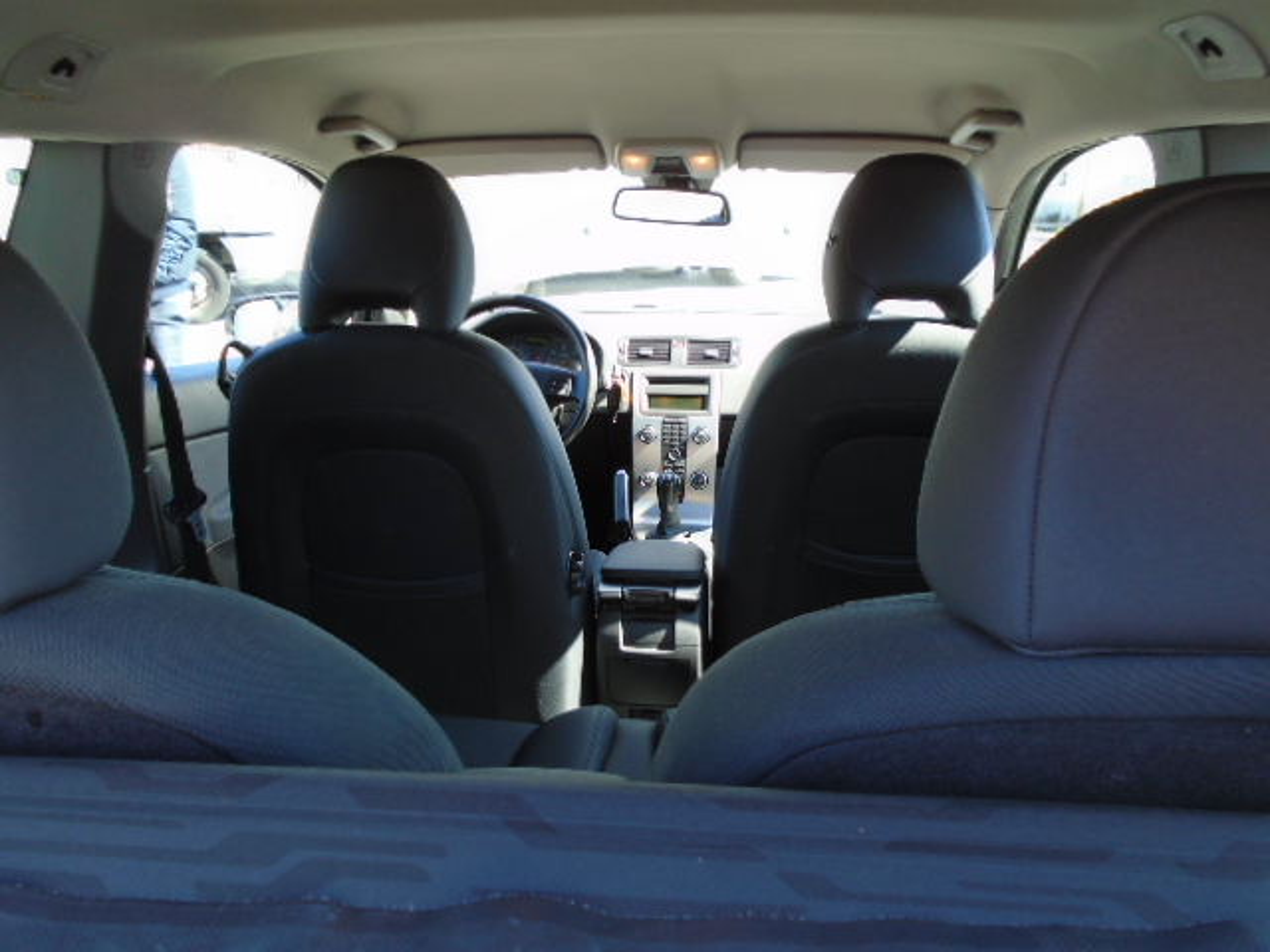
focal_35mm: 26
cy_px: 476
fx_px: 954
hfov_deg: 67.3
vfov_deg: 53.1
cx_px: 635
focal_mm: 4.6
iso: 100
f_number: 3.2
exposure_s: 1/60
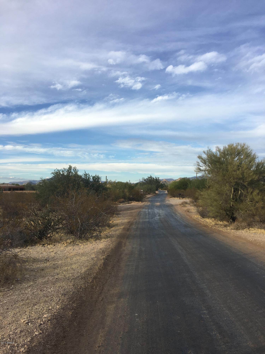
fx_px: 296
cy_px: 177
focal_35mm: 29
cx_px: 132
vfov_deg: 61.7
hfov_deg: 48.2
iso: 25
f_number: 2.2
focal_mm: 4.15
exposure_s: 1/1026
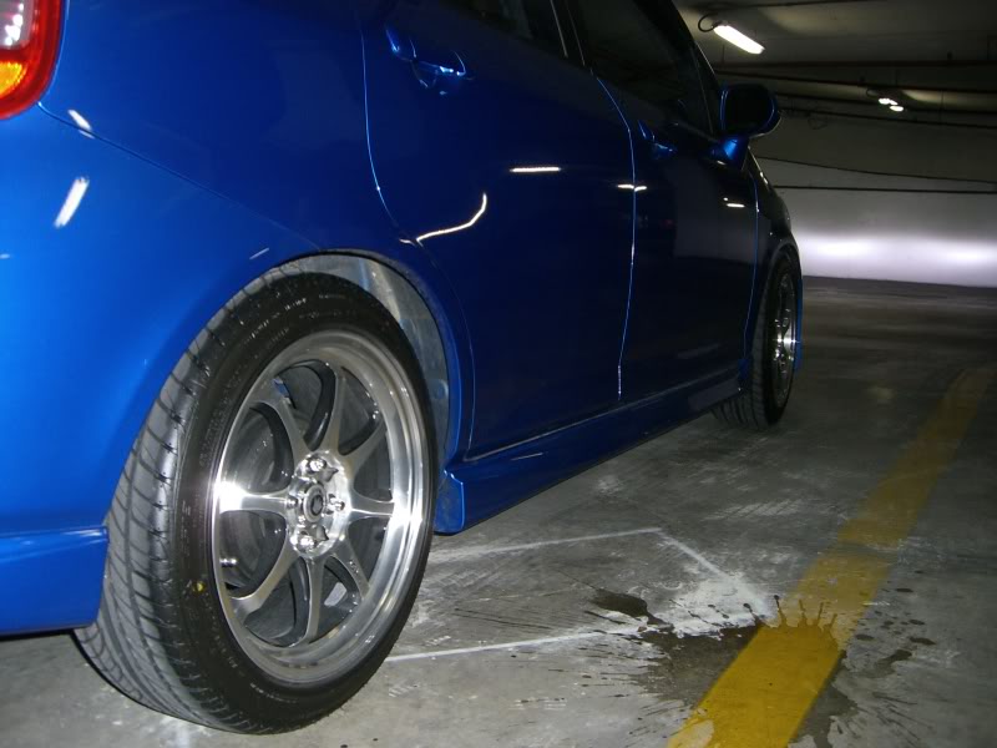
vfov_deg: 37.7
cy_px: 374
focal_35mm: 38
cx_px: 498
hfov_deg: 49.0
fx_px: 1094
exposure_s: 1/60
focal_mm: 6.2
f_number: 2.7
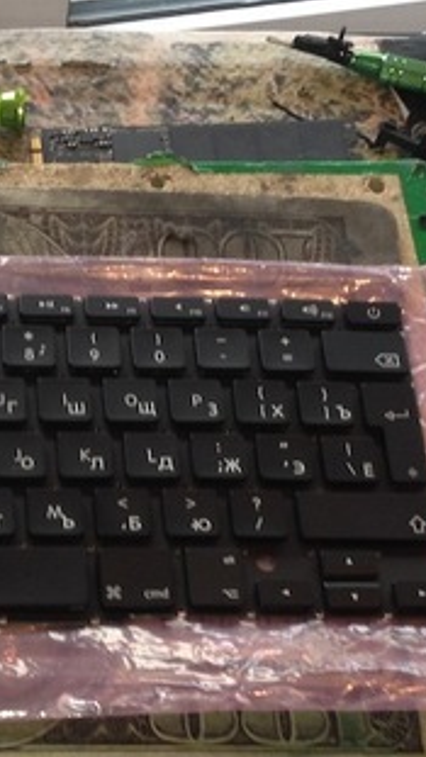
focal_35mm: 98
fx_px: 1967
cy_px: 477
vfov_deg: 21.7
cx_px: 58
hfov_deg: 12.3
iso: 50
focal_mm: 4.28
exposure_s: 1/38
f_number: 2.4
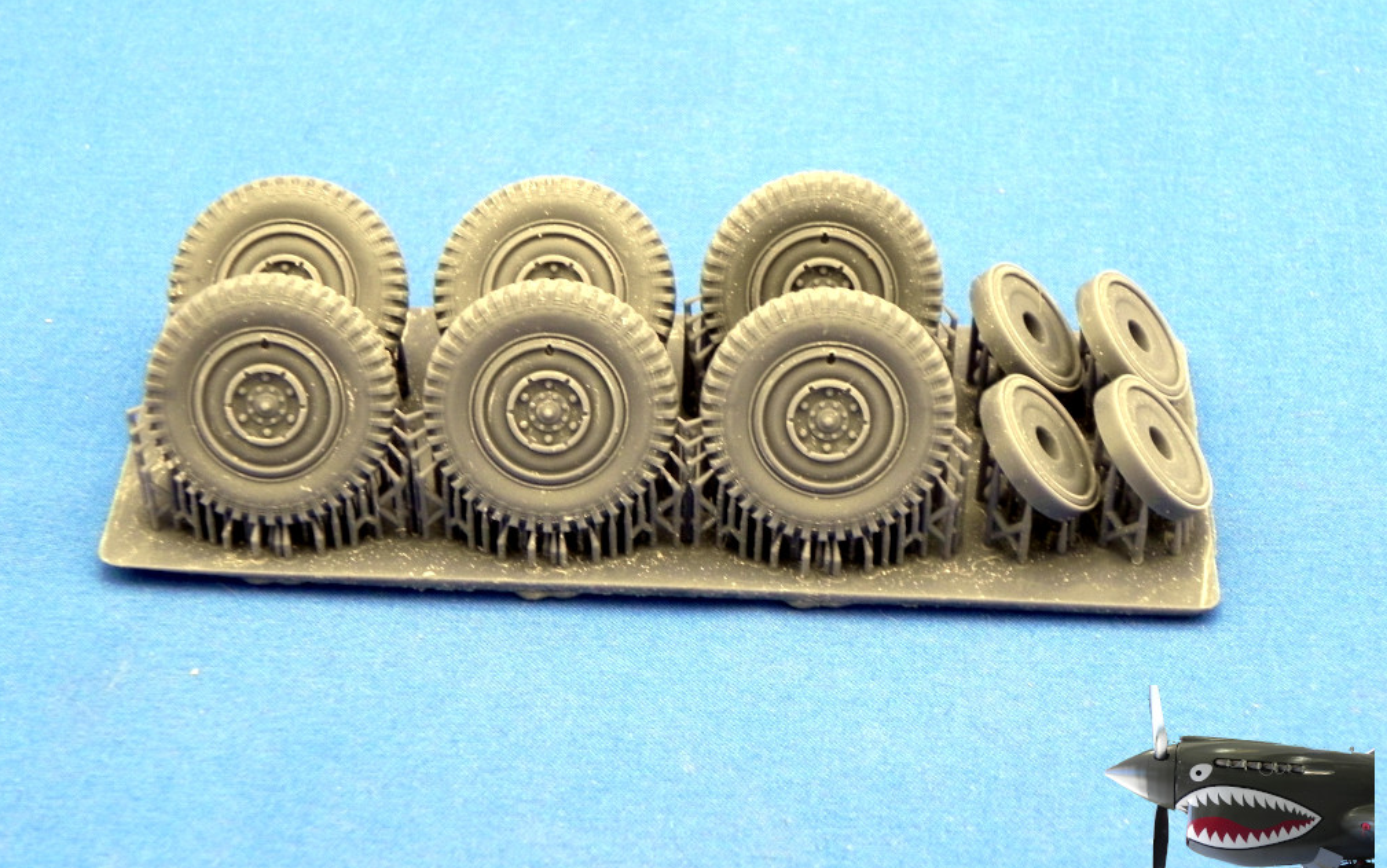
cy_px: 404
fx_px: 2684
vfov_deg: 18.4
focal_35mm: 71
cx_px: 698
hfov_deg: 29.0
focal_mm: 11.8
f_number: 3.5
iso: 224
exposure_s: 1/30
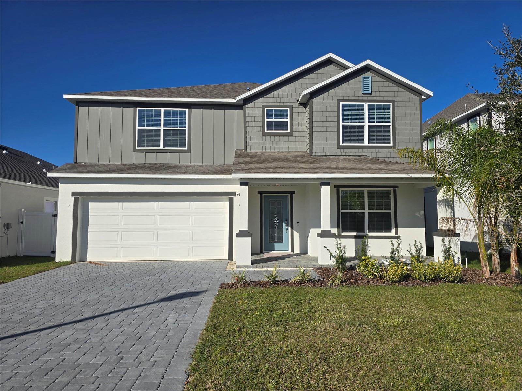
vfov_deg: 58.9
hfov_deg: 73.9
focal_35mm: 23
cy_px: 196
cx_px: 261
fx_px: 347
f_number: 1.7
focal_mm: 6.3
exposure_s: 1/1667
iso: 12
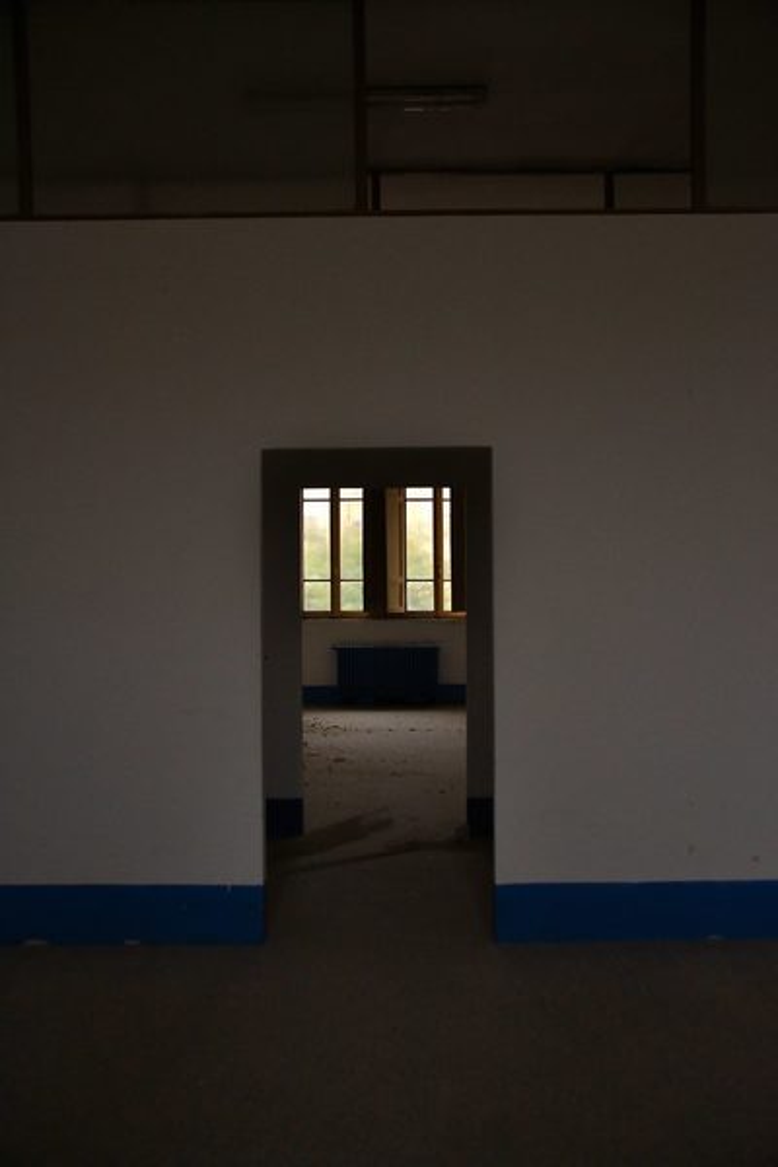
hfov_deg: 40.0
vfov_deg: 57.2
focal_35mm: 33
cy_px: 584
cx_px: 389
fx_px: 1070
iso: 800
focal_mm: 22
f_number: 3.8
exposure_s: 1/80
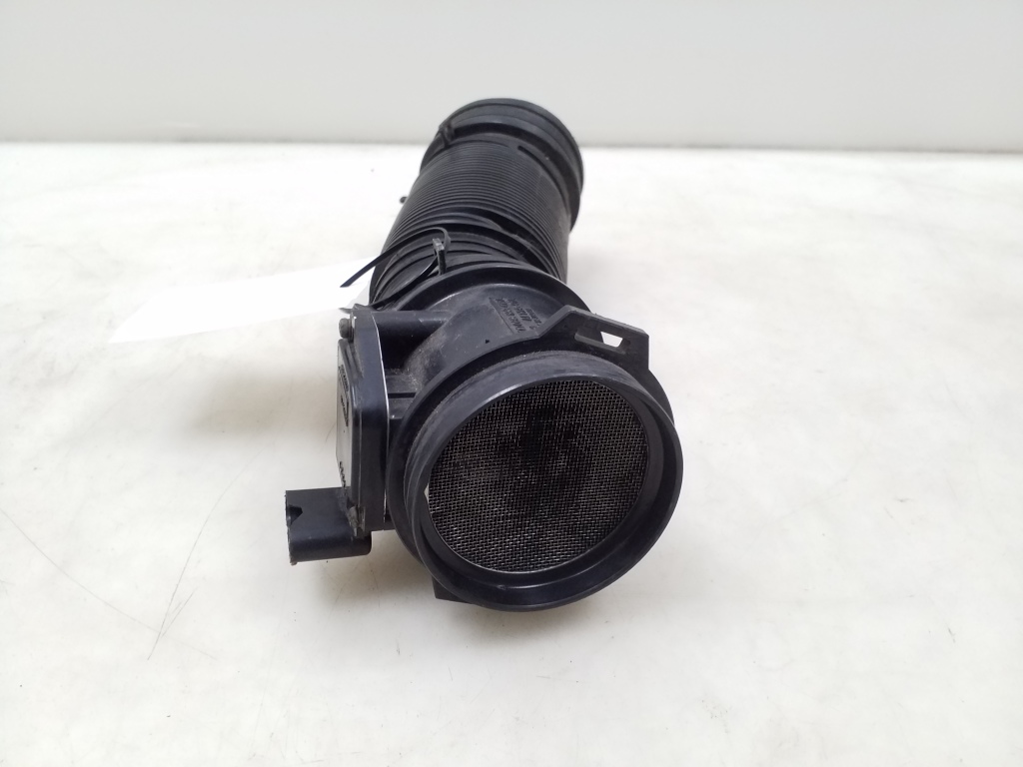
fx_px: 798
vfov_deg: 51.4
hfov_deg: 65.3
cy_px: 384
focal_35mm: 27
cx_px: 512
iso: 160
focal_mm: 3.6
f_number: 1.9
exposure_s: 1/50
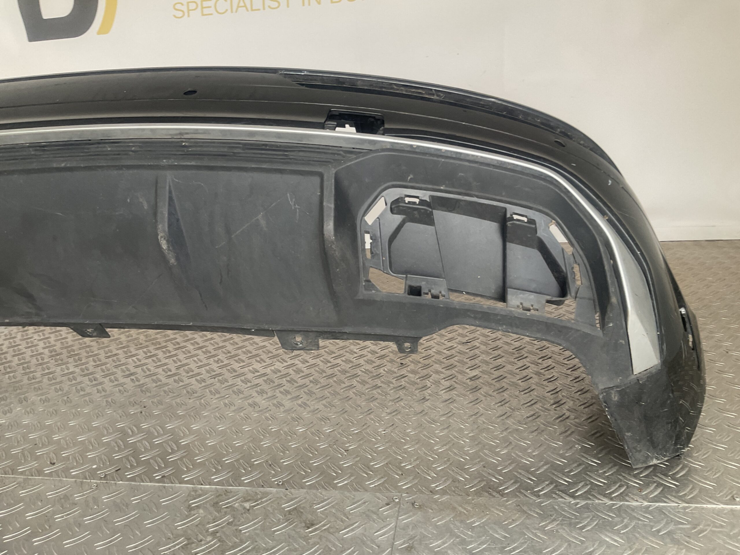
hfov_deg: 61.7
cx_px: 370
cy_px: 278
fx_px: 620
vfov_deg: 48.2
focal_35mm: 29
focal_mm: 3
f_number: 1.8
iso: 40
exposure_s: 1/50
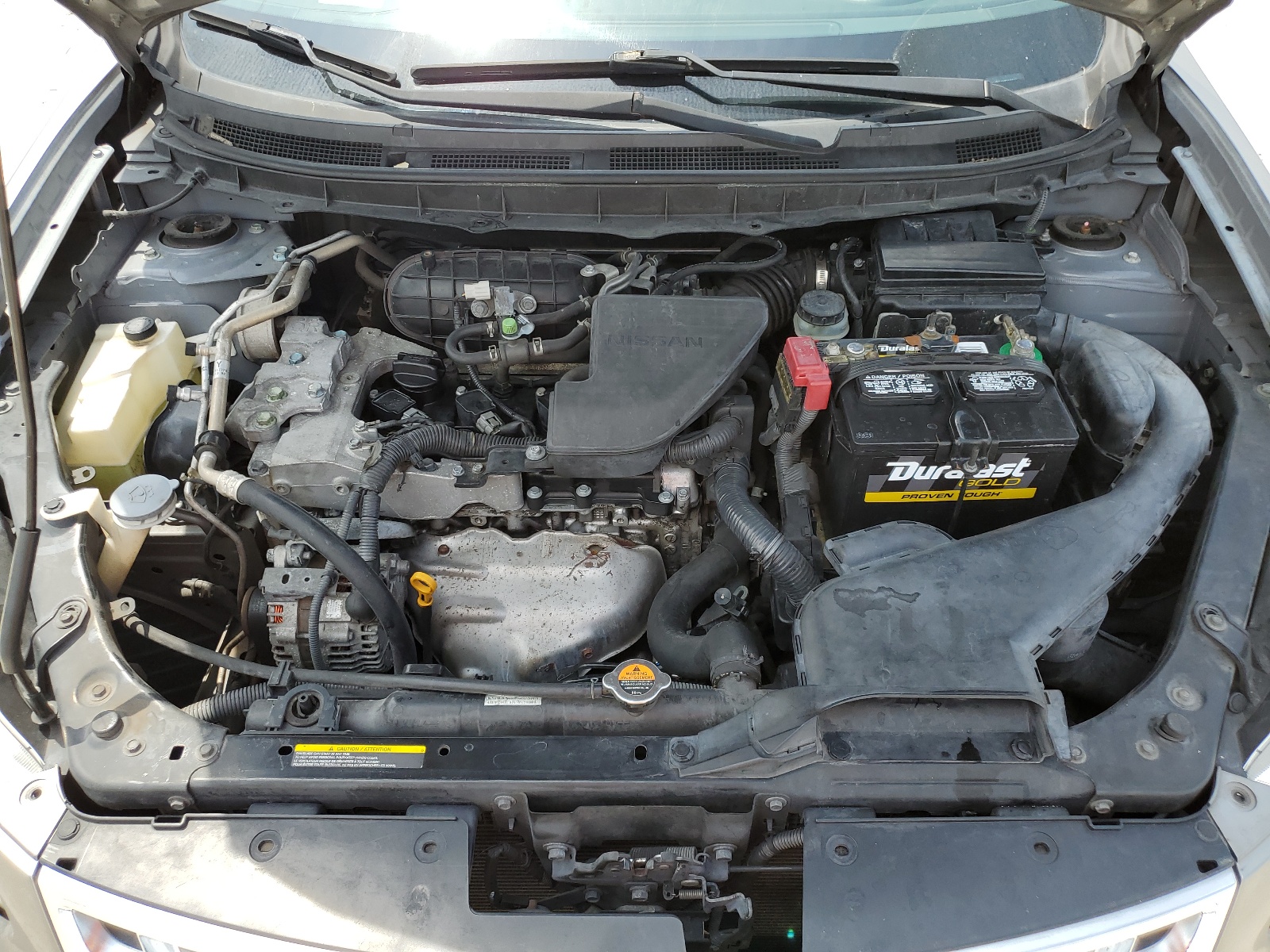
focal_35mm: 26
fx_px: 954
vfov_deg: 53.1
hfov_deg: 67.3
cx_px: 635
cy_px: 476
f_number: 1.5
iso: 50
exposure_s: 1/1111
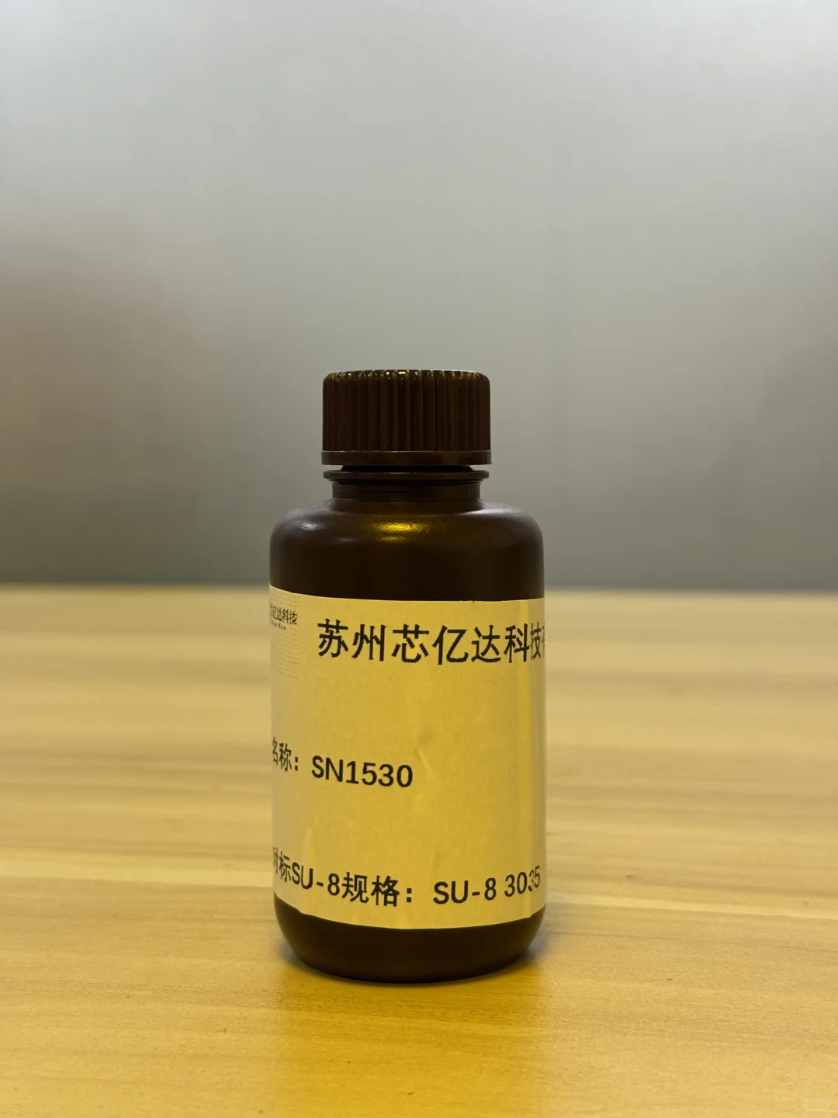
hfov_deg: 30.3
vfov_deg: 39.7
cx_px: 419
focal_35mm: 48
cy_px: 559
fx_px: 1549
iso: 80
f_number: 1.78
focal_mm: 6.76
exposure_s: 1/50
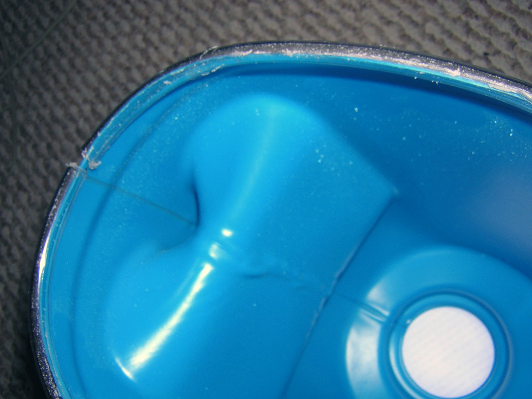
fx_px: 553
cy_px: 200
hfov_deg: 51.4
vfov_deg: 39.7
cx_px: 266
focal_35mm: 36
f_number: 5.2
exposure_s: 1/60.1
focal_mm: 4.7
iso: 100
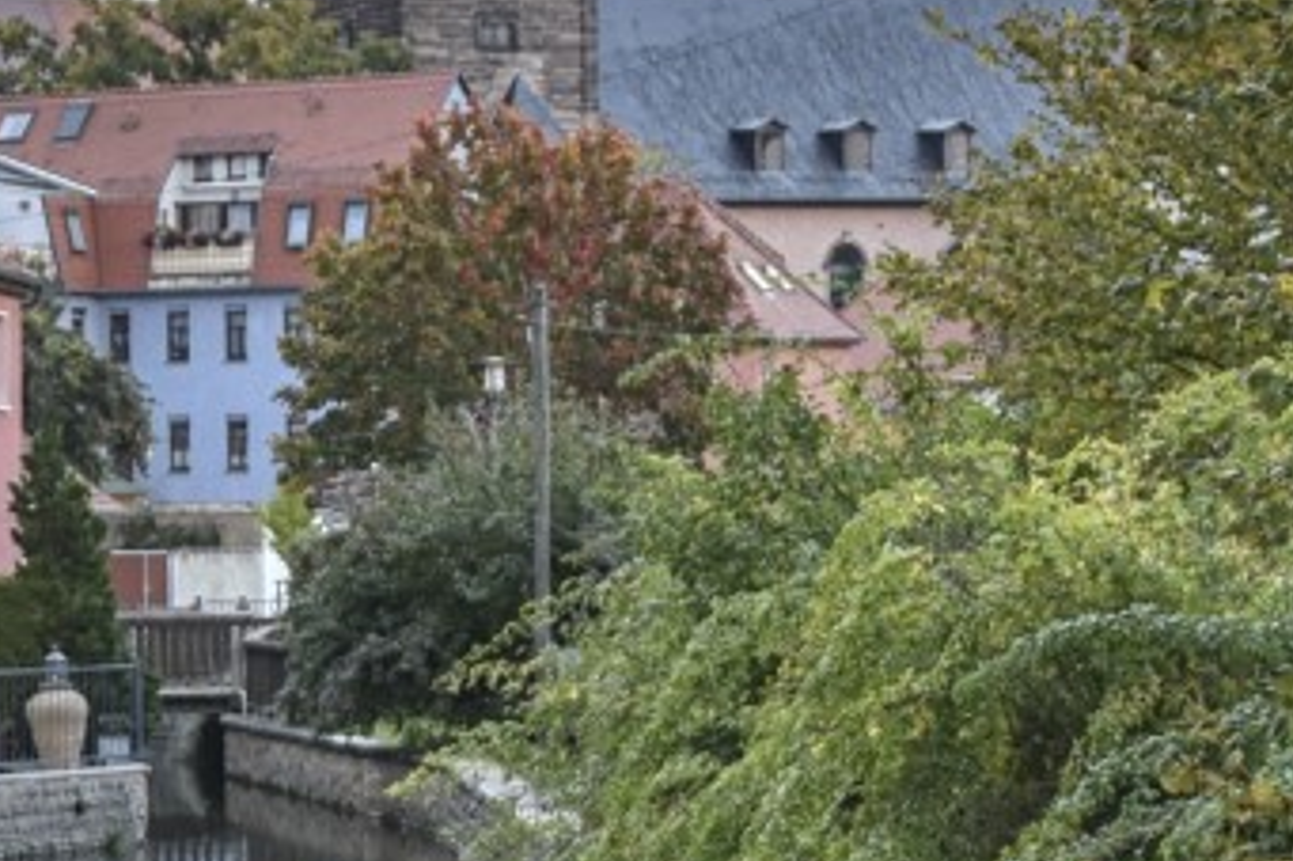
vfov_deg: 8.0
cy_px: 781
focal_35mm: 171
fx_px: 6139
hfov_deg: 11.9
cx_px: 11
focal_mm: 24
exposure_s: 1/40
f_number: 3.2
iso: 200
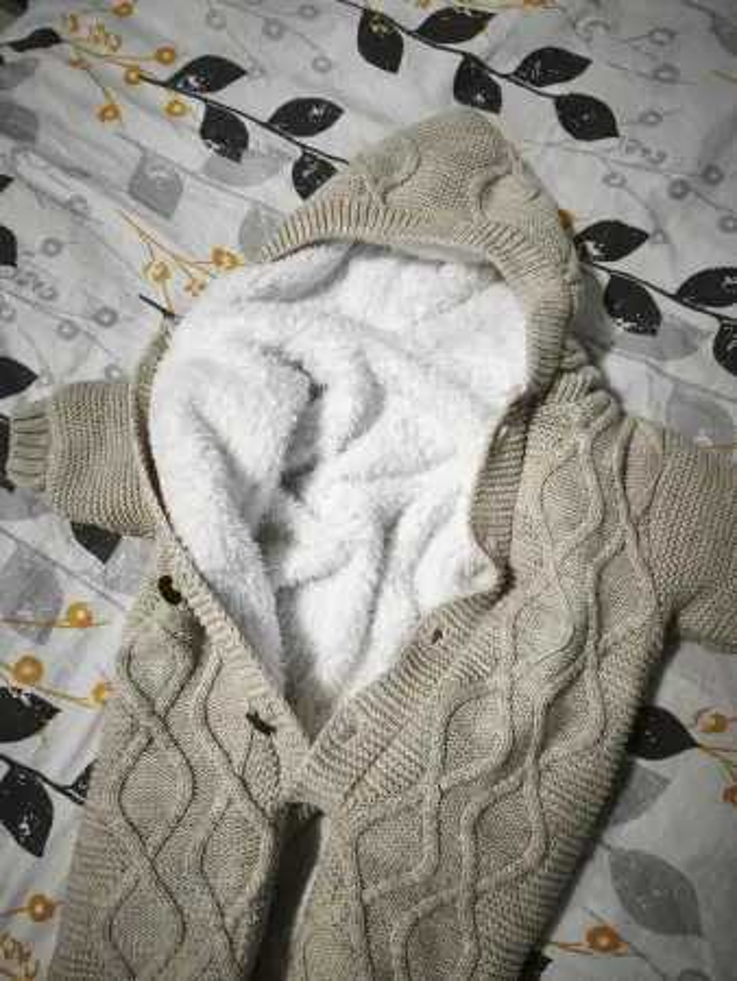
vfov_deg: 73.9
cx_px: 368
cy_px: 490
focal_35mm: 23
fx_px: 652
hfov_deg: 58.9
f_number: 1.7
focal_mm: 5.35
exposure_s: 1/33.3
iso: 800
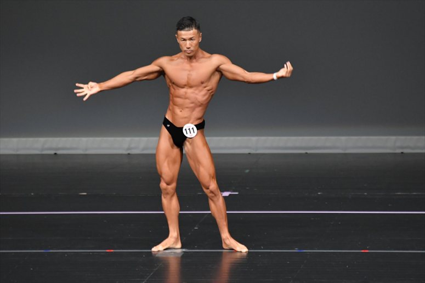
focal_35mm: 375
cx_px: 212
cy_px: 142
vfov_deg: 3.7
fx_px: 4425
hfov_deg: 5.5
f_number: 5.6
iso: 4000
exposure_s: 1/400
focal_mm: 250
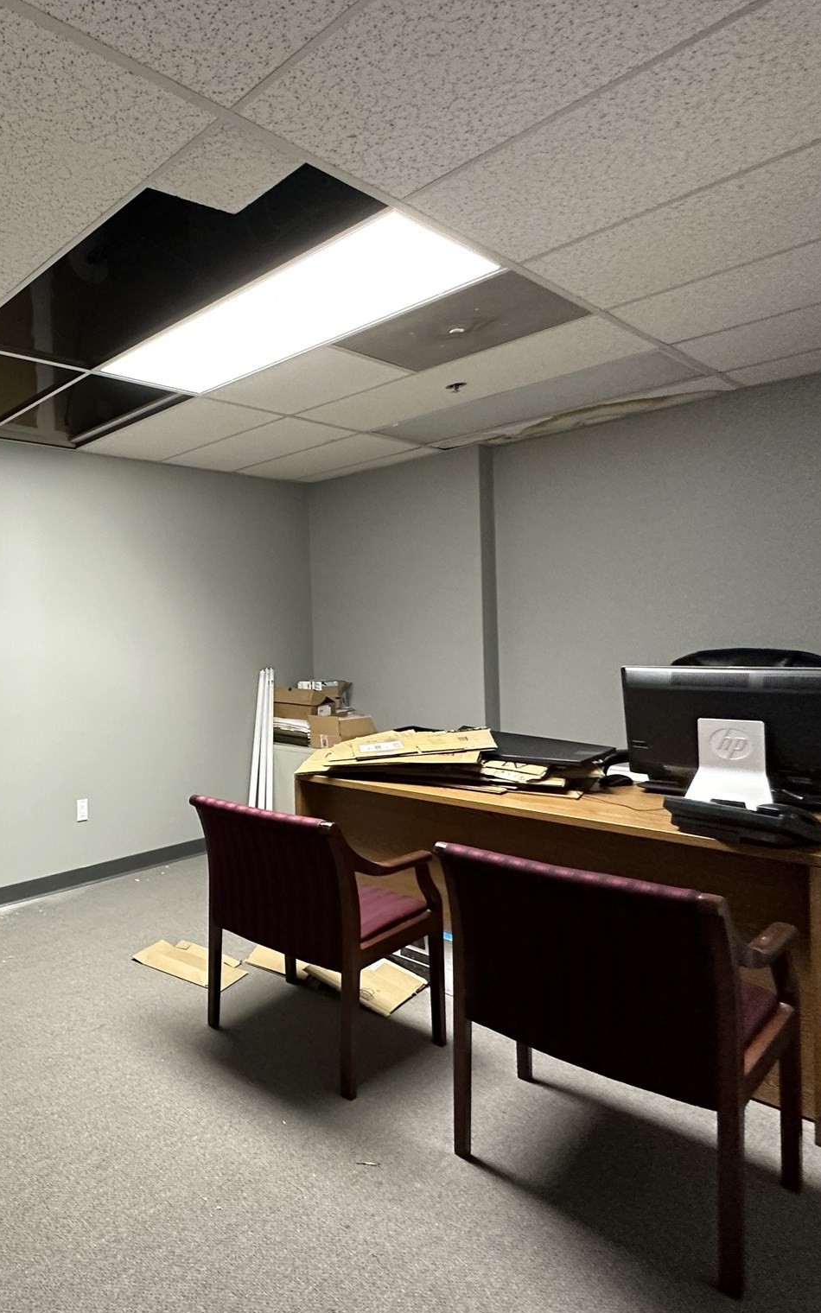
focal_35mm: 20
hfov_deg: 49.1
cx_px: 3
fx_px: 716
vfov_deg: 85.1
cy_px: 655
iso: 400
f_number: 2.2
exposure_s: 1/60
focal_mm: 2.22
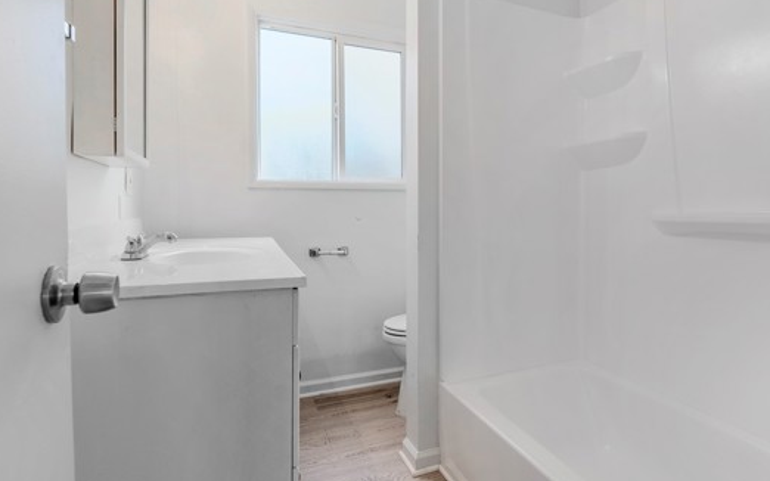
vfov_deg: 59.6
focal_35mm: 20
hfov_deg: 84.6
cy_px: 225
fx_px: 420
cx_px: 440
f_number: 7.1
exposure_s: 1/30
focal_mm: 16
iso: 100
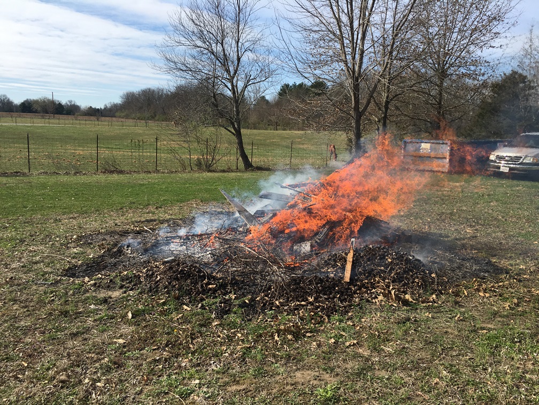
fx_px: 452
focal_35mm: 29
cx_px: 270
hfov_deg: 61.7
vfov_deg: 48.2
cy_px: 202
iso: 25
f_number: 2.2
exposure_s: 1/1603
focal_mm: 4.15
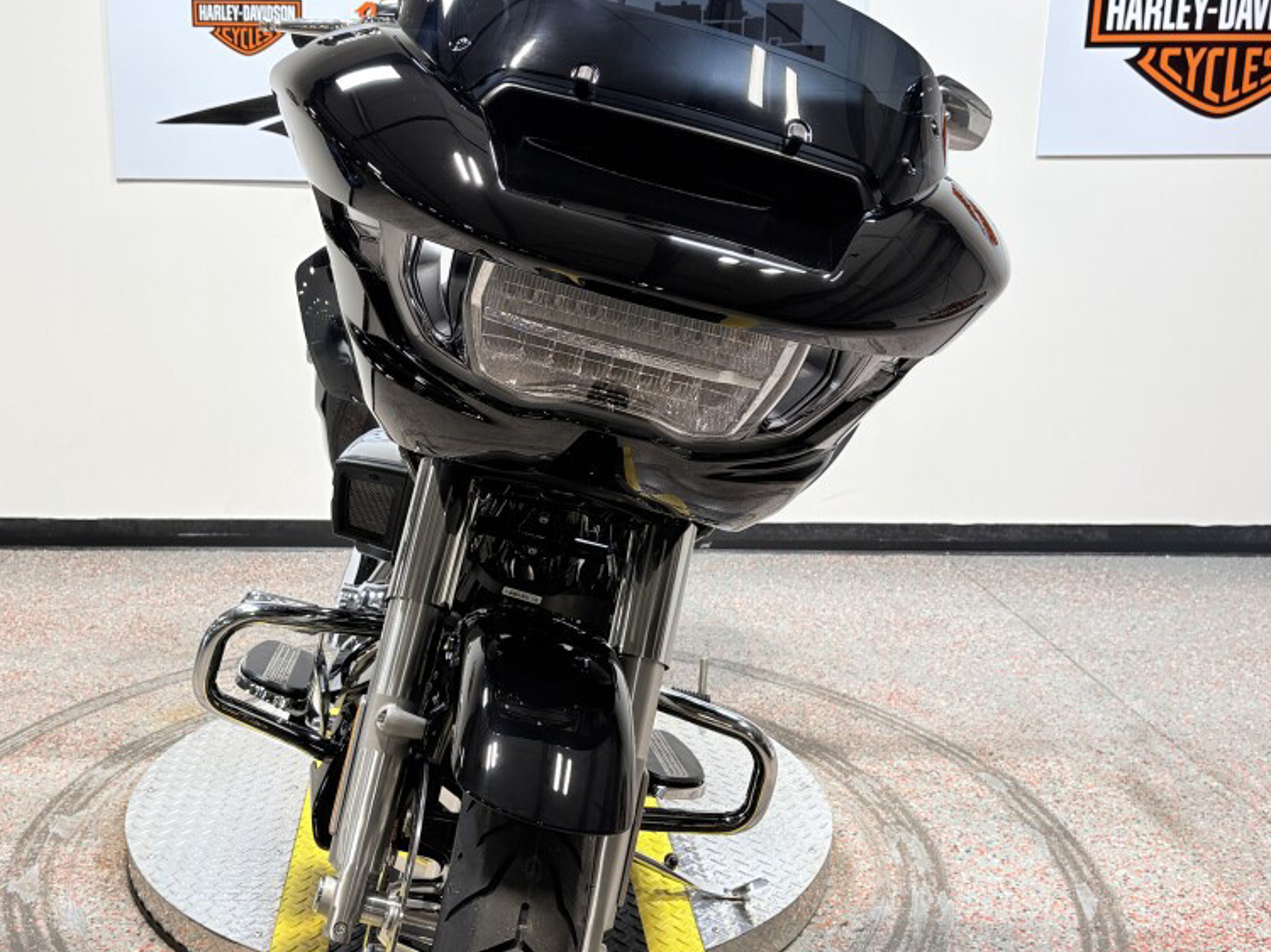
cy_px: 490
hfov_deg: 49.7
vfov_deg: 38.6
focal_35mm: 37
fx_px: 1358
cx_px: 489
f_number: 1.6
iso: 50
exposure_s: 1/120
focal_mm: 5.96
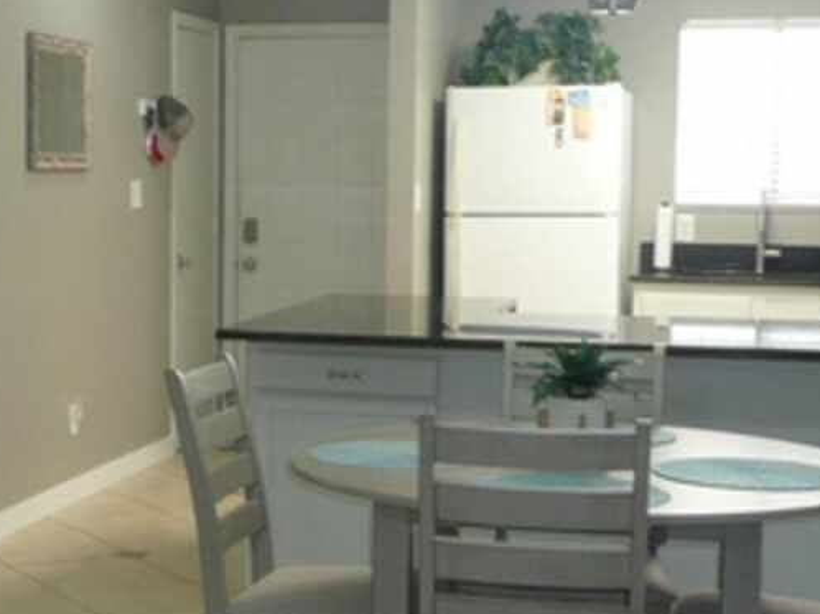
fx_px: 1705
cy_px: 362
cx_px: 160
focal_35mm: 72
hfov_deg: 26.5
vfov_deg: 20.4
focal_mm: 4.6
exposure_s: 1/10
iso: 100
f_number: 3.3
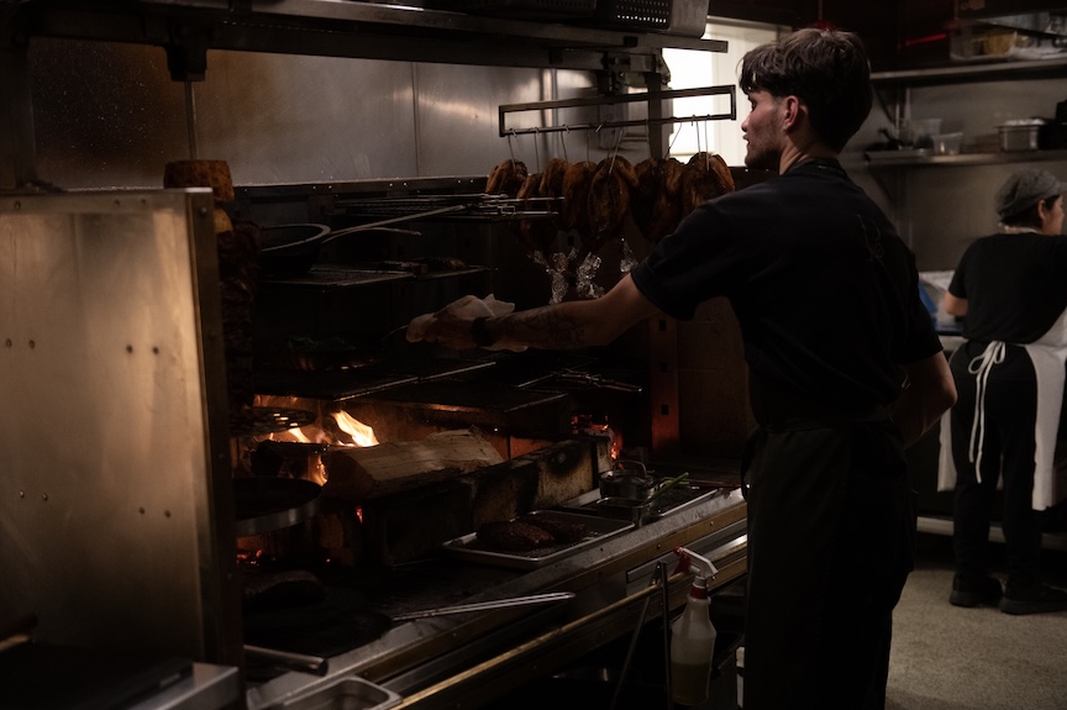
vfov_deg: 27.0
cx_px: 531
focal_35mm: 50
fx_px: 1481
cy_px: 357
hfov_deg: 39.6
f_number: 2.8
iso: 6400
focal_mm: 48
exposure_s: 1/250
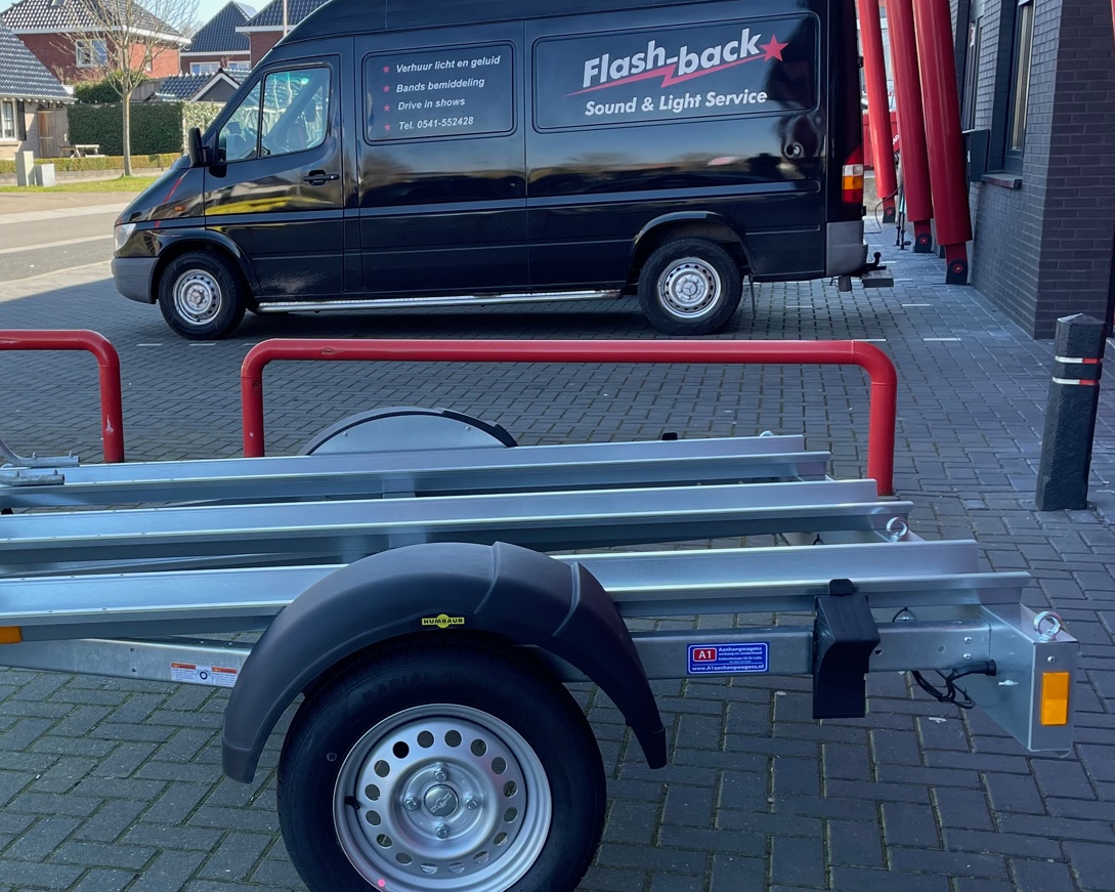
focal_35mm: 47
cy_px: 519
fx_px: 1551
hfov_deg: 38.6
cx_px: 296
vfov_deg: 32.0
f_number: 1.6
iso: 32
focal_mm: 4.2
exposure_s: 1/442
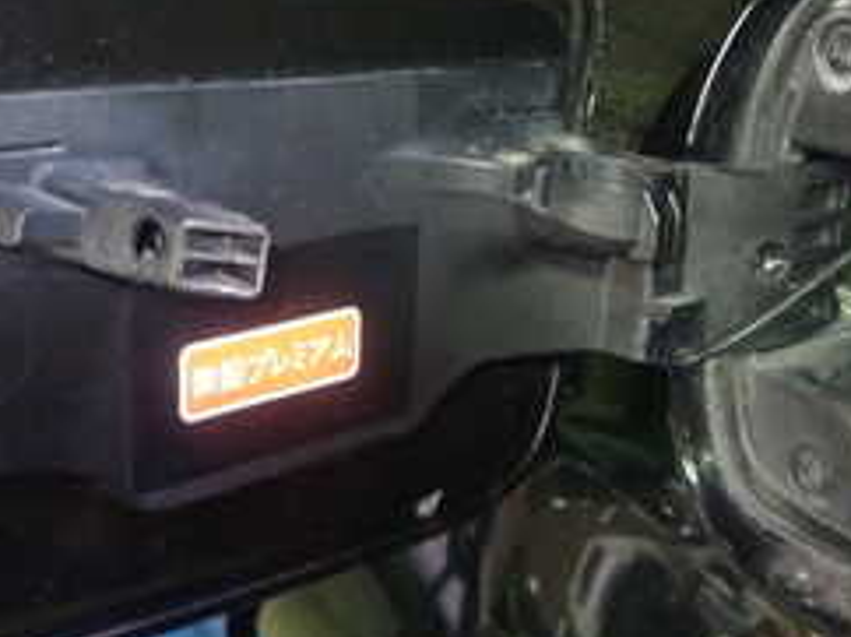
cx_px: 658
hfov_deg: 30.6
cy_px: 267
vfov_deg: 23.6
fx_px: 1523
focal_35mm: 62
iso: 800
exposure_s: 1/25
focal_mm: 4.5
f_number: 2
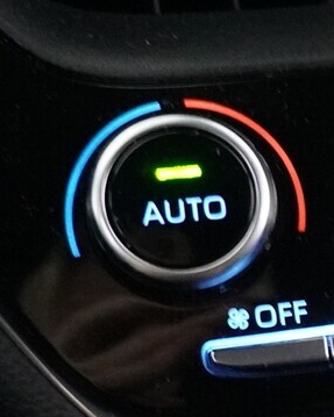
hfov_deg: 11.0
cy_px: 335
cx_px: 683
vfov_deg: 15.1
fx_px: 1570
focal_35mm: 127
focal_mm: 20
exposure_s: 1/25
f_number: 4
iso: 6400
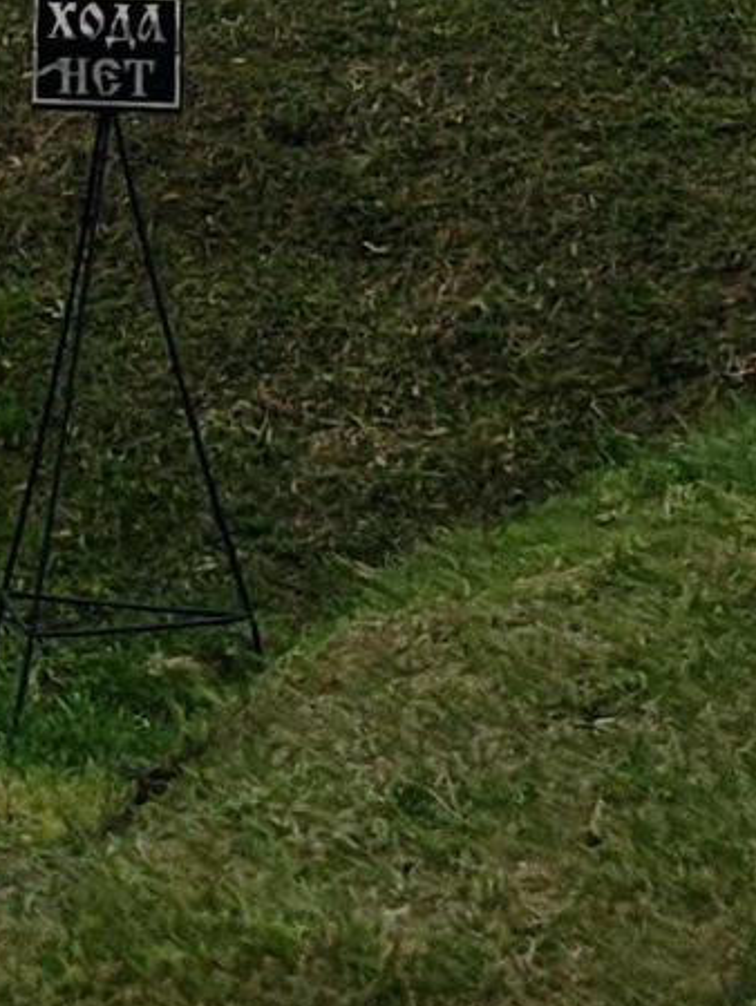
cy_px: -2071
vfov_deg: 8.4
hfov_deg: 7.5
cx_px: 257
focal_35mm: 197
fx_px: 5731
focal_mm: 5.4
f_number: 1.8
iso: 40
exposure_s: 1/5000
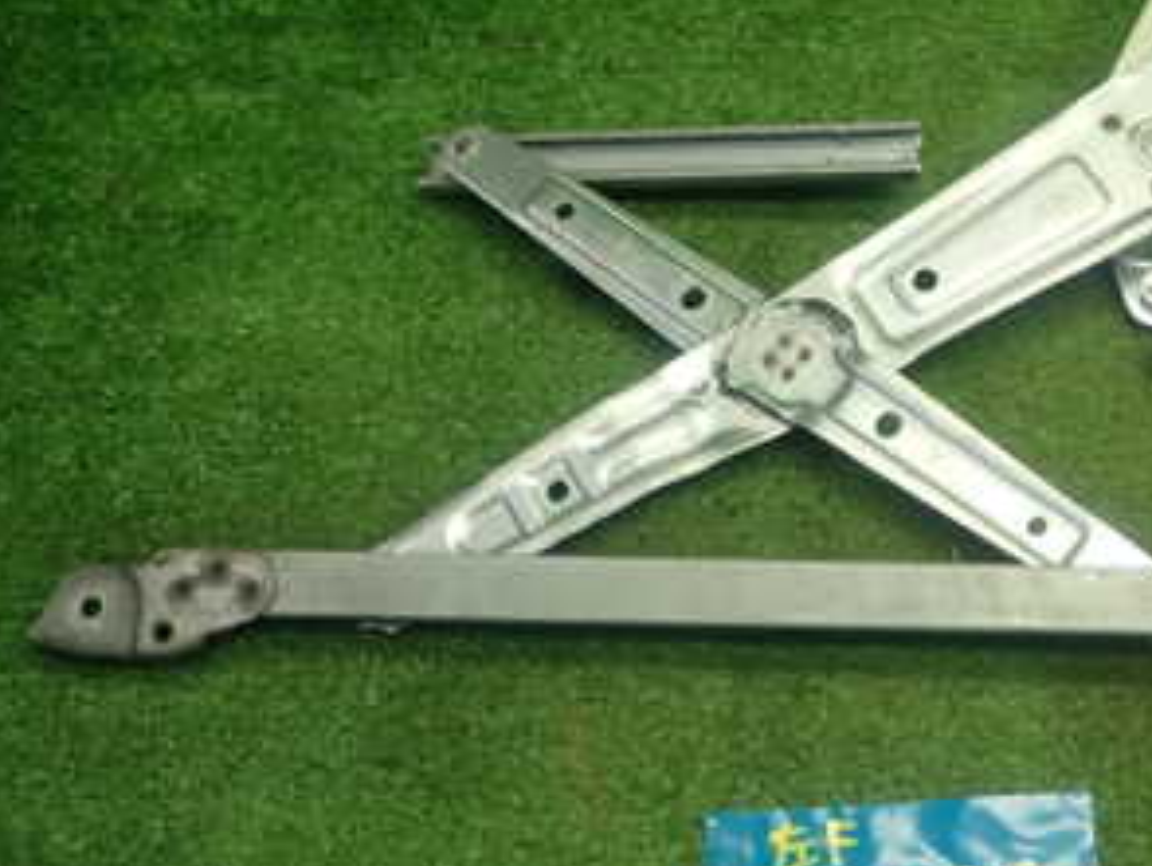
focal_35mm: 51
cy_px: 396
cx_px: 968
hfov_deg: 35.9
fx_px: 1699
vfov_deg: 28.6
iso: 160
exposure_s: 1/60
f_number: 2
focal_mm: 4.5
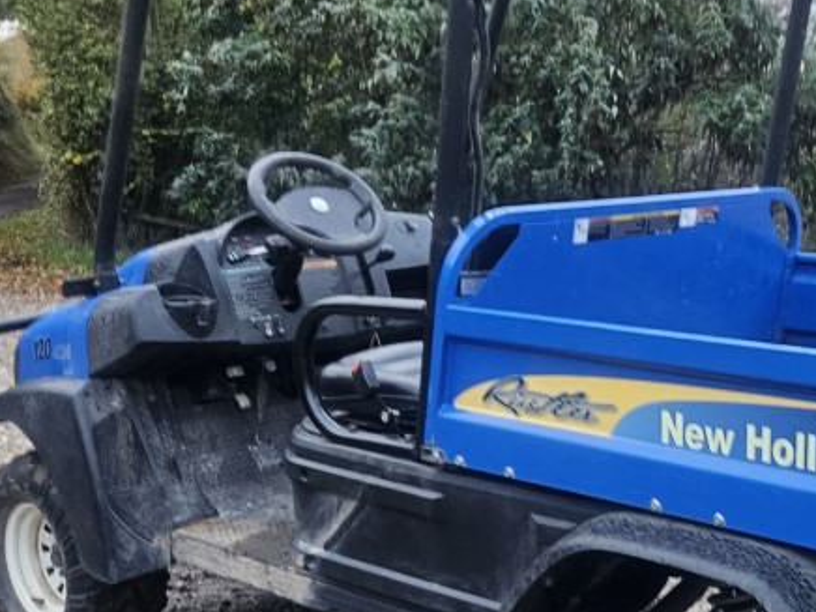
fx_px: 1273
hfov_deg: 34.9
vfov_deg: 26.8
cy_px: 419
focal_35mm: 54
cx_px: 591
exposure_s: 1/190
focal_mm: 5.4
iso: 200
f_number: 1.8
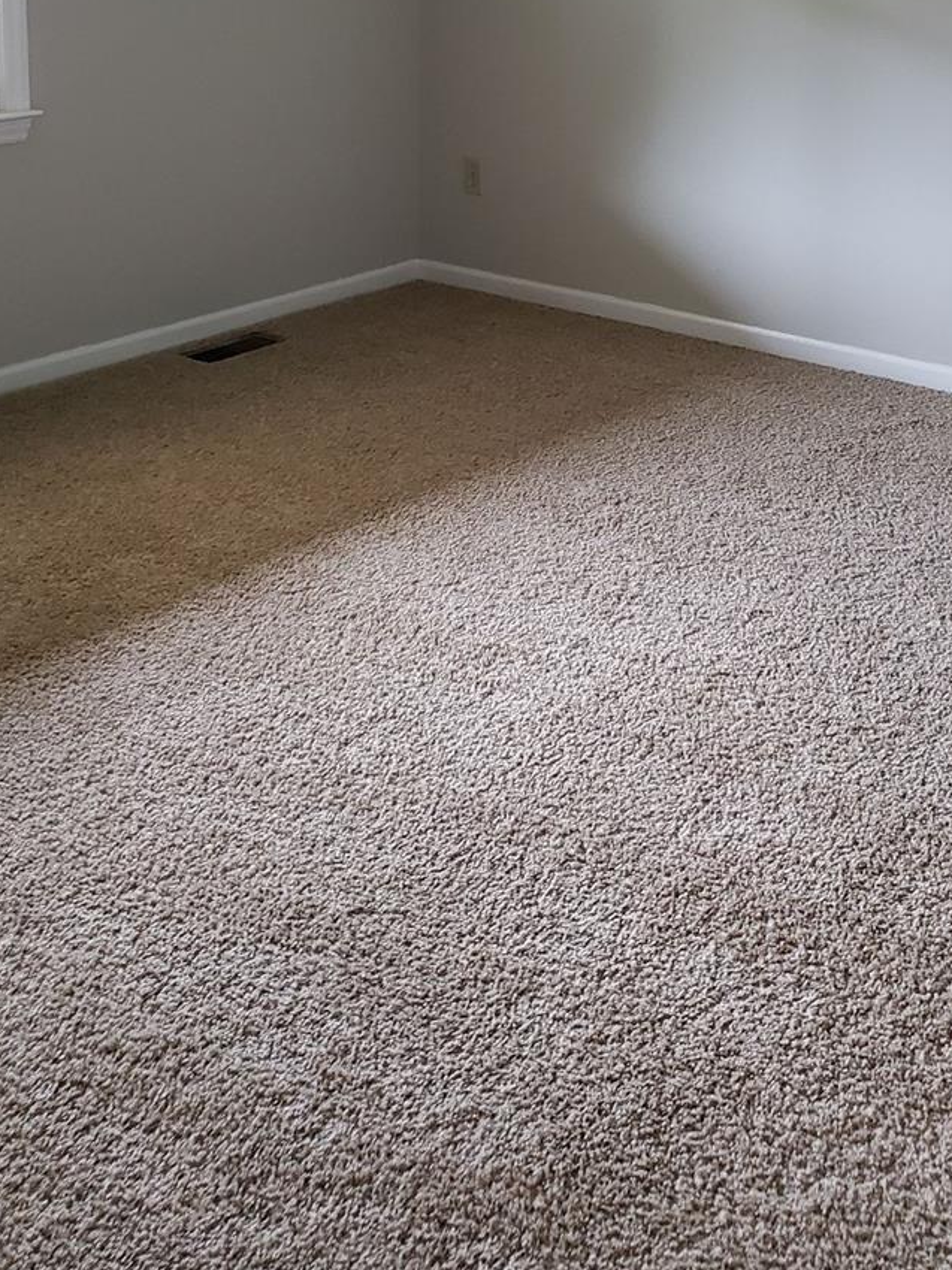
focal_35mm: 47
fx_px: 1724
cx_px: 590
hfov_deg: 30.7
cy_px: 148
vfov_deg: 38.0
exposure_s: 1/10
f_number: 1.5
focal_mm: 4.3
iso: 400
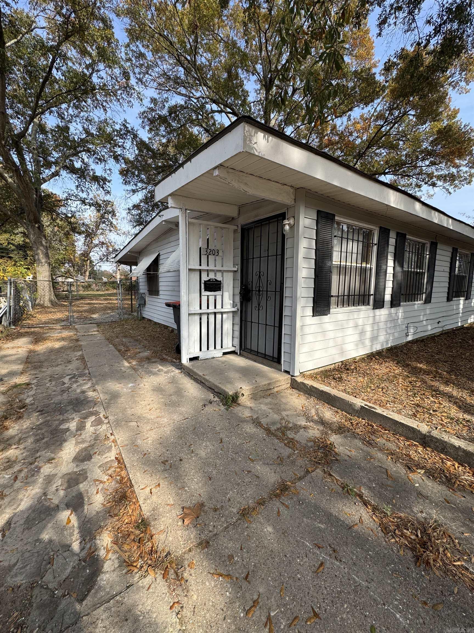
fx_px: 256
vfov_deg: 102.1
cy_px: 316
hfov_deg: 85.7
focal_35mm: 14
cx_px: 237
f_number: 2.2
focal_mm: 2.22
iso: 50
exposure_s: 1/779
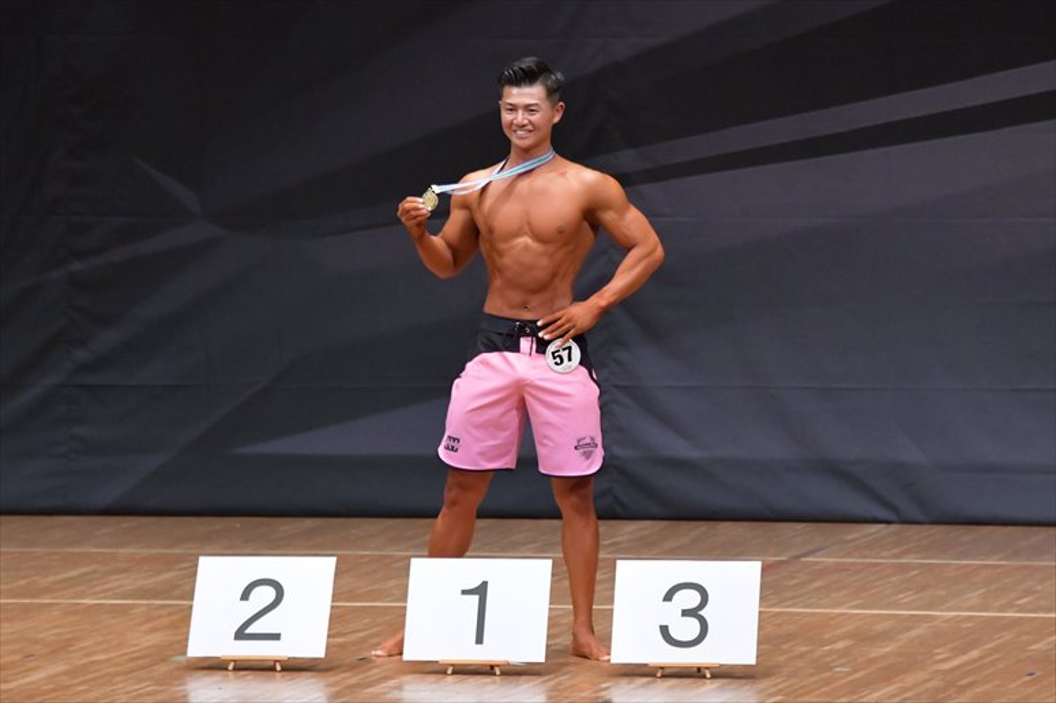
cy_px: 352
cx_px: 528
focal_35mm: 285
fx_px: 8356
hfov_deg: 7.2
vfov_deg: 4.8
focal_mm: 190
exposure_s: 1/400
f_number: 5.6
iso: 6400
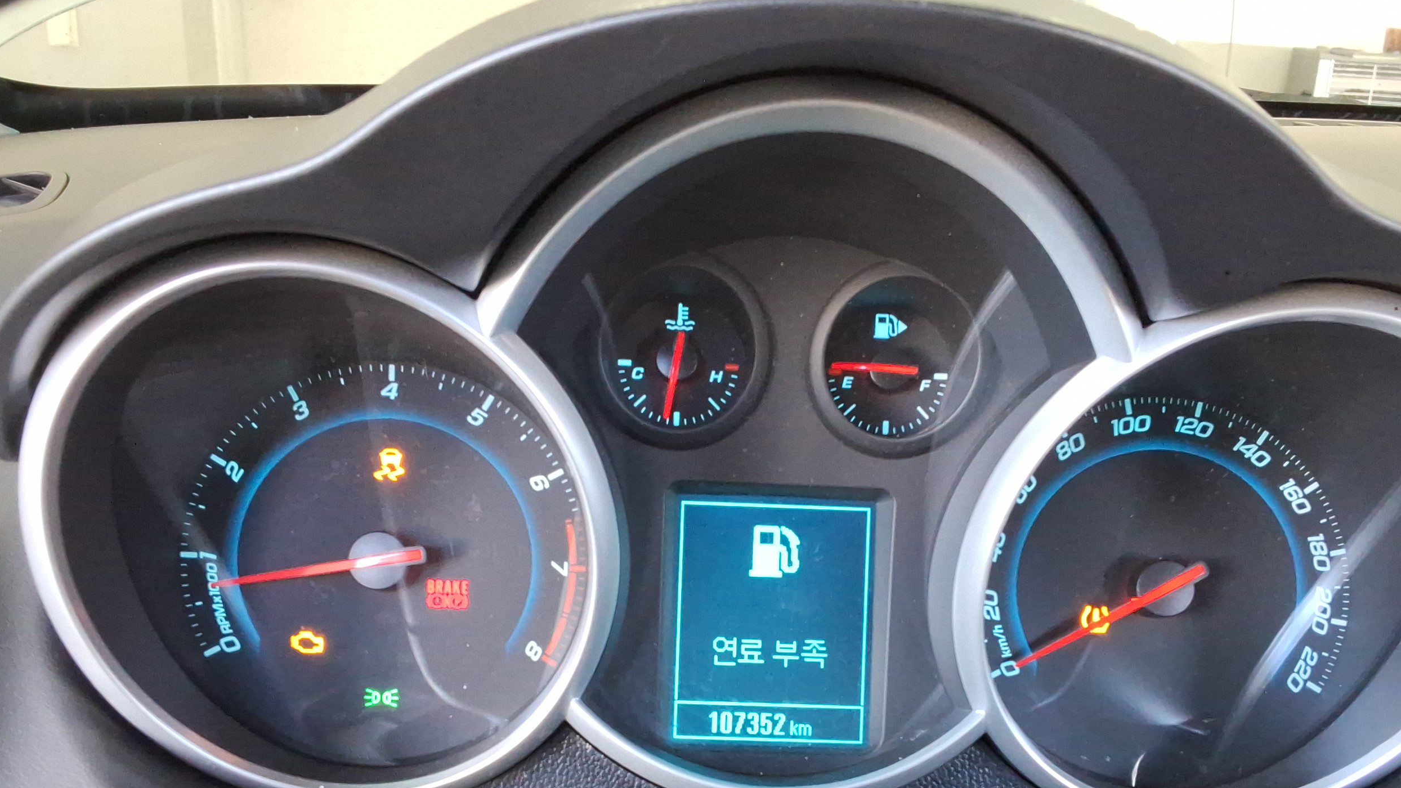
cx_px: 744
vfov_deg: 29.3
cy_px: 578
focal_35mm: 40
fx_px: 1486
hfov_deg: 50.4
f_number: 1.9
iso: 162
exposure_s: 1/30
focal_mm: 2.91
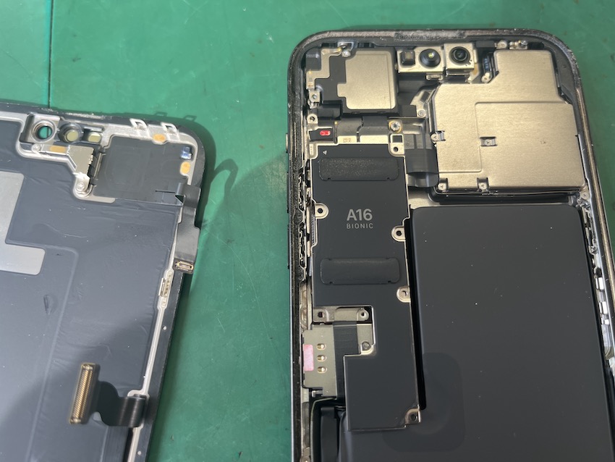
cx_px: 308
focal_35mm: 26
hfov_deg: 67.3
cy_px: 231
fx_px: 462
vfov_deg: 53.1
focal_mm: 5.1
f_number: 1.6
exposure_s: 1/122
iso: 50
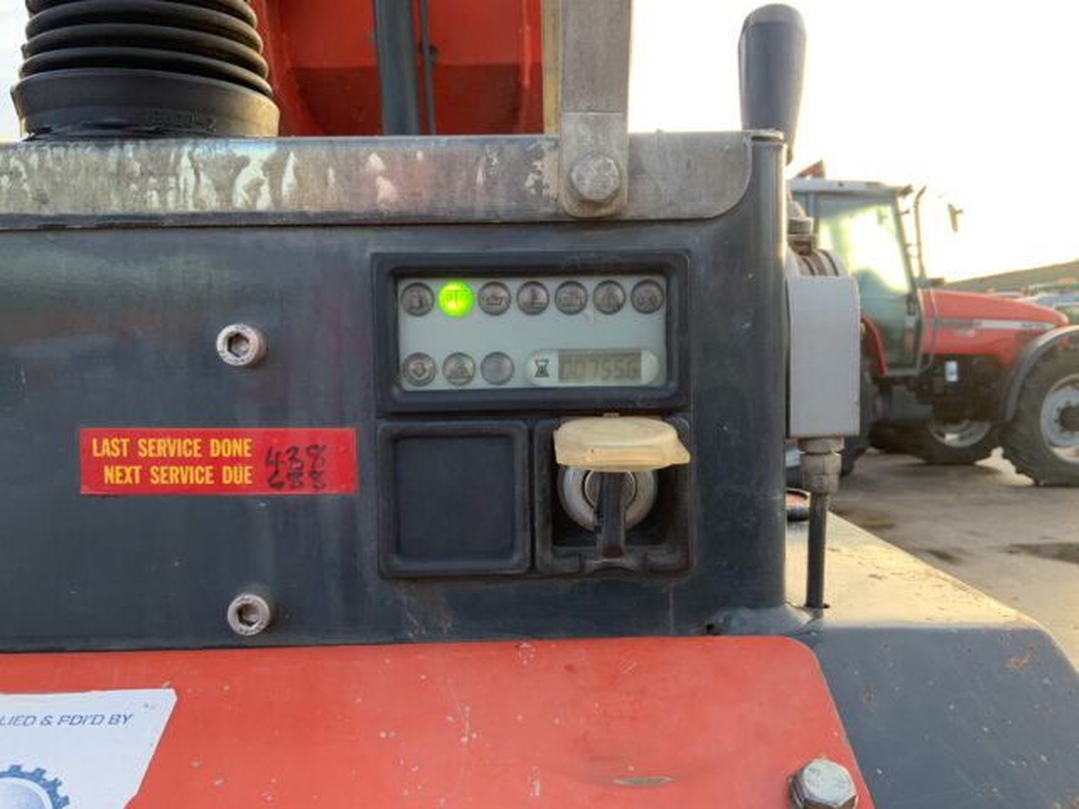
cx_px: 540
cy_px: 404
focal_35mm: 29
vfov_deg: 48.2
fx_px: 904
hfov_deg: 61.7
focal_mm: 3
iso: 40
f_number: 1.8
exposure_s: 1/122
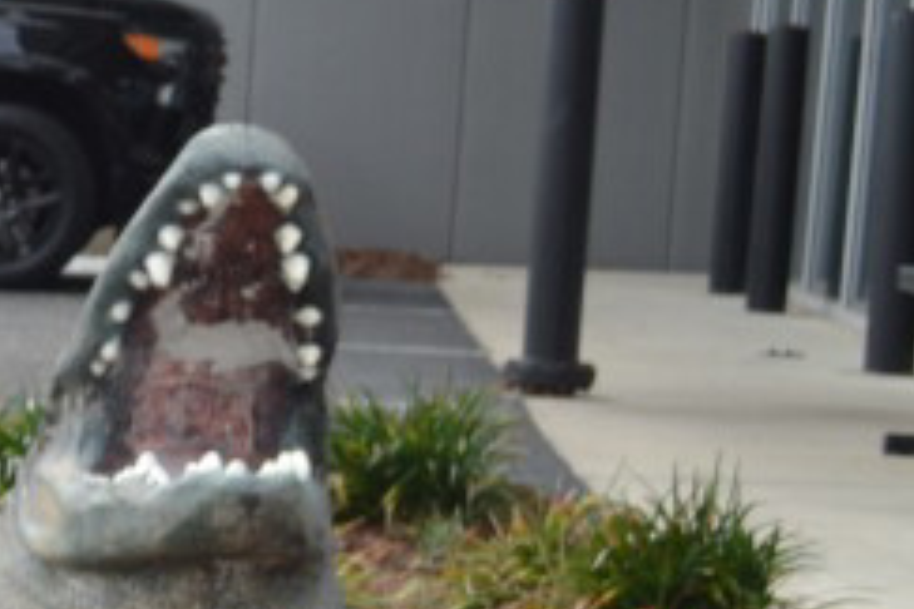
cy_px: 756
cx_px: -1309
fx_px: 4519
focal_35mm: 178
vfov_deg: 7.6
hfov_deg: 10.0
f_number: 6.3
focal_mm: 24
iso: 100
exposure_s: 1/160
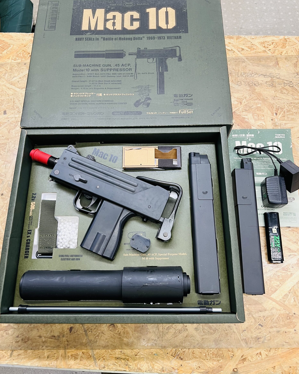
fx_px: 310
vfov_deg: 62.1
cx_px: 151
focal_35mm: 28
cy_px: 172
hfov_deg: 51.5
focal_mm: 5.7
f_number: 1.5
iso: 64
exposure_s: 1/50
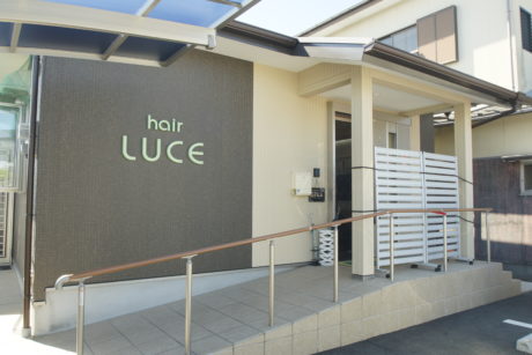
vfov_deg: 51.3
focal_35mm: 25
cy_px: 178
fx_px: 370
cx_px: 266
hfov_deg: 71.5
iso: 200
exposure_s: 1/100
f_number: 8
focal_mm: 17
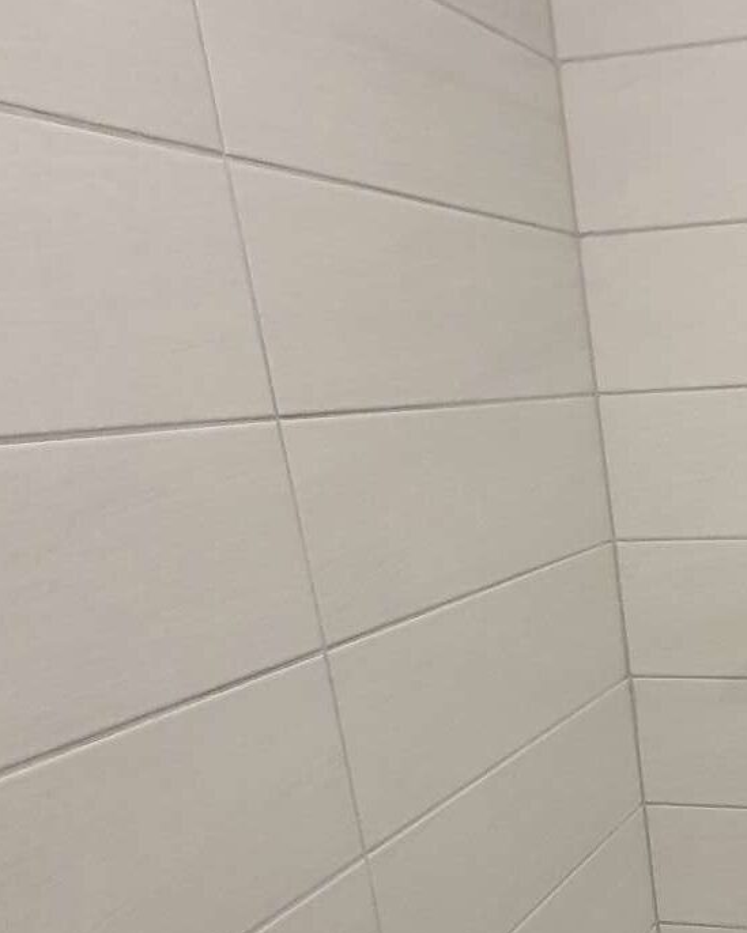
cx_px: 838
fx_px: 1022
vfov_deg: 47.4
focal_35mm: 37
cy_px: 691
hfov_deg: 34.3
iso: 320
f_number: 2.2
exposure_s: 1/50
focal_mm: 1.8
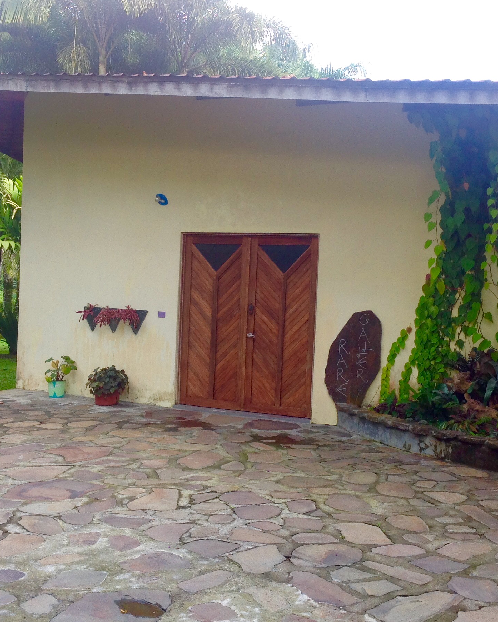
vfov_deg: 38.0
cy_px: 310
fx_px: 902
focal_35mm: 49
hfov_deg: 30.8
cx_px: 257
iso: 50
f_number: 2.4
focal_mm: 4.28
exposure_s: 1/179
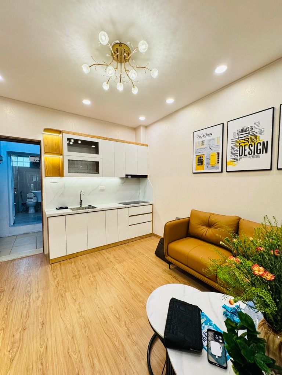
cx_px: 141
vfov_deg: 102.1
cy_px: 188
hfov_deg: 85.7
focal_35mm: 14
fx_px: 152
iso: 160
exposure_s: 1/100
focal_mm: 2.22
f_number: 2.2
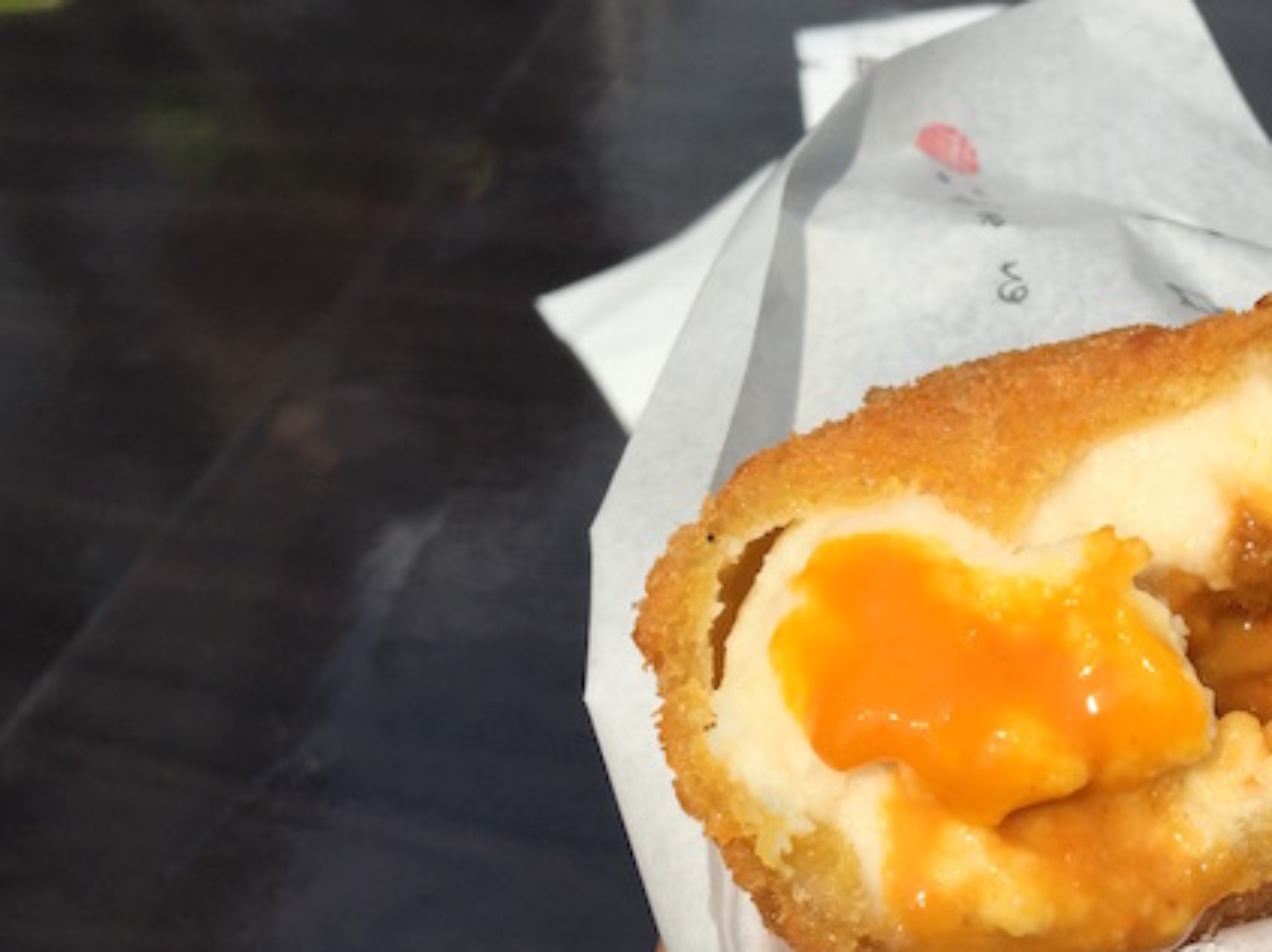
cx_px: 1127
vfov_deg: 26.5
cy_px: 563
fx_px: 2020
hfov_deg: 33.3
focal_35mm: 55
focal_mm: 4.15
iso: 32
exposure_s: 1/3968
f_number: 2.2
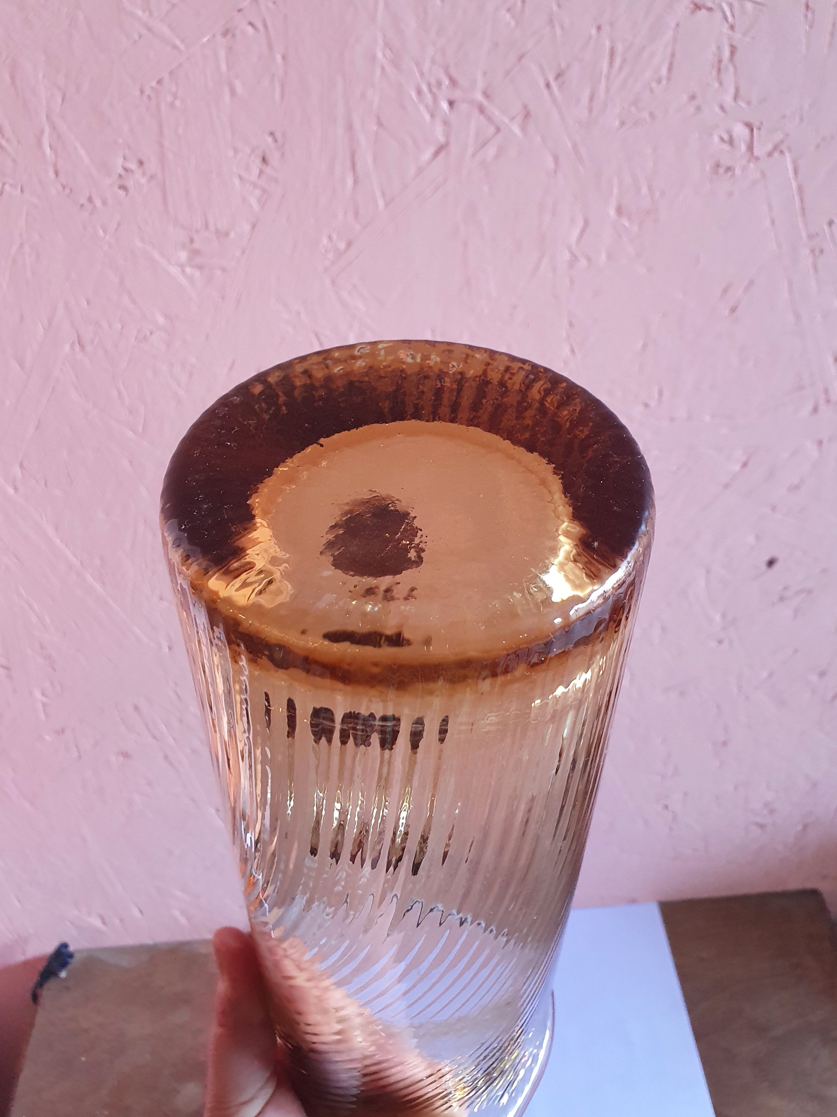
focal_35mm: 28
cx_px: 440
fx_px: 903
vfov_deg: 63.4
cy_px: 517
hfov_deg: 49.7
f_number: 2.4
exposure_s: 1/50
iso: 500
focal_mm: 4.32
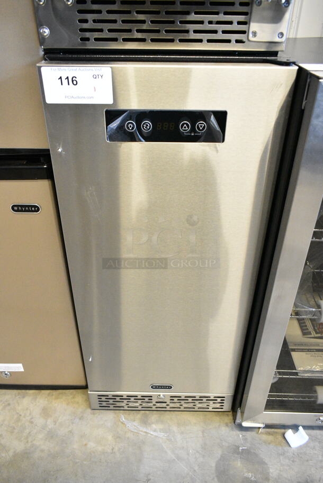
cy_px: 242
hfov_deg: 48.0
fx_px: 363
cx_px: 162
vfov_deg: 67.3
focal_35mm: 27
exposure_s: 1/100
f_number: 5
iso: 6400
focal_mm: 18
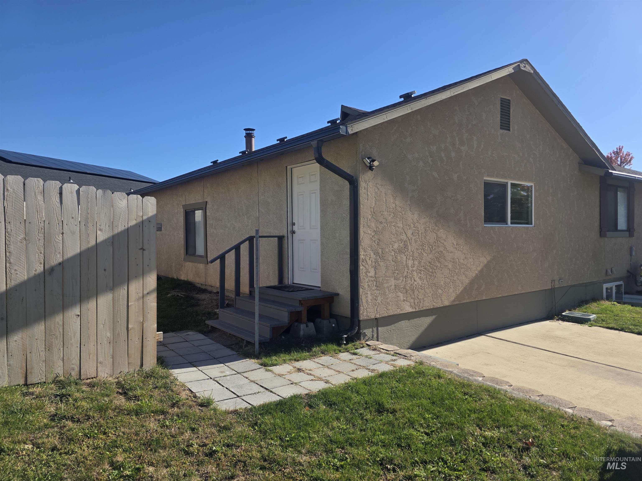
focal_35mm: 23
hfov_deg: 73.9
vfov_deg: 58.9
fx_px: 427
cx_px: 321
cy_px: 240
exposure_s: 1/4434
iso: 80
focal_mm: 6.3
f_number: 1.7
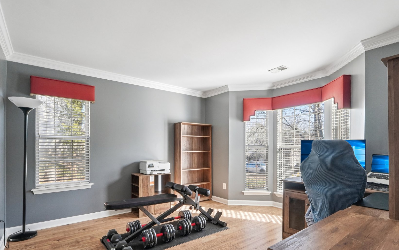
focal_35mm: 19
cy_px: 147
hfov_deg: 87.9
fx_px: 207
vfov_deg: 61.8
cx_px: 210
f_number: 8
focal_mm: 10
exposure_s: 1/30
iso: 100
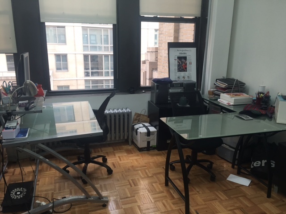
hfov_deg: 61.7
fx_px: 240
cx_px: 143
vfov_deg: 48.2
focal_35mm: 29
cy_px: 107
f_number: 2.2
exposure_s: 1/40
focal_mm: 4.15
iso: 32
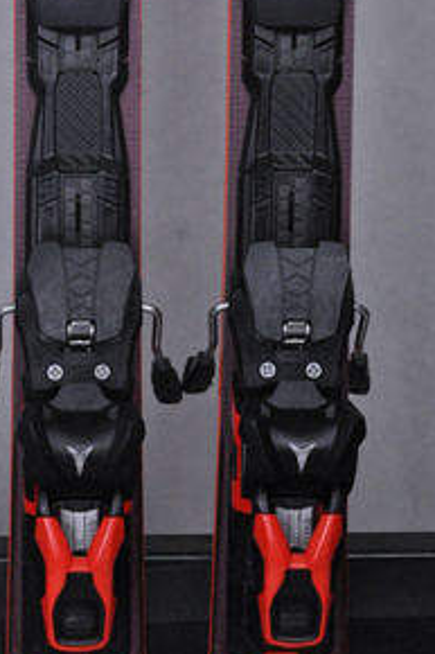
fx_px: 2958
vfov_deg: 12.6
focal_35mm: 163
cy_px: 167
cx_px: 181
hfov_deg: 8.4
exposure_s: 1/125
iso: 3200
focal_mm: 70
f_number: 9.5
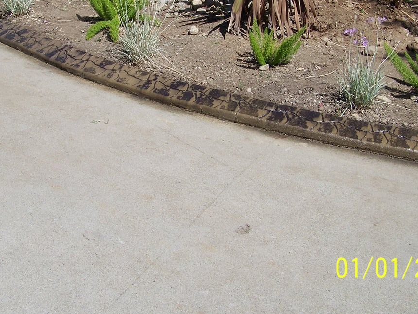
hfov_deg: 34.3
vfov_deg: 25.9
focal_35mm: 56
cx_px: 176
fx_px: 676
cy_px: 87
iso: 64
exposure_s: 1/640
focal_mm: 5.85
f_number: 4
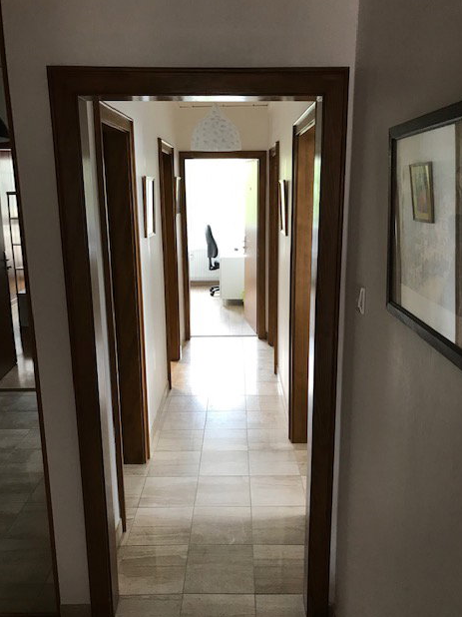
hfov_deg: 48.2
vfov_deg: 61.7
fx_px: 516
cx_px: 235
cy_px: 309
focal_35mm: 29
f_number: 1.8
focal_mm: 3.99
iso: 32
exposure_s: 1/20
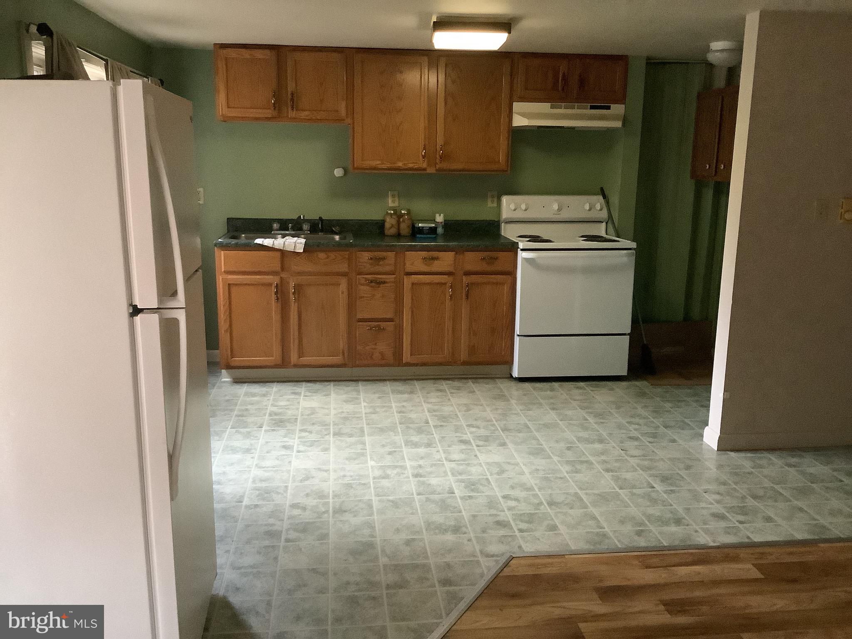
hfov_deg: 58.4
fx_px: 763
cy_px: 320
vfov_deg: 45.4
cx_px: 426
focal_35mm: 31
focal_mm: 3.3
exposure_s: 1/20
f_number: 2.4
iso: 640
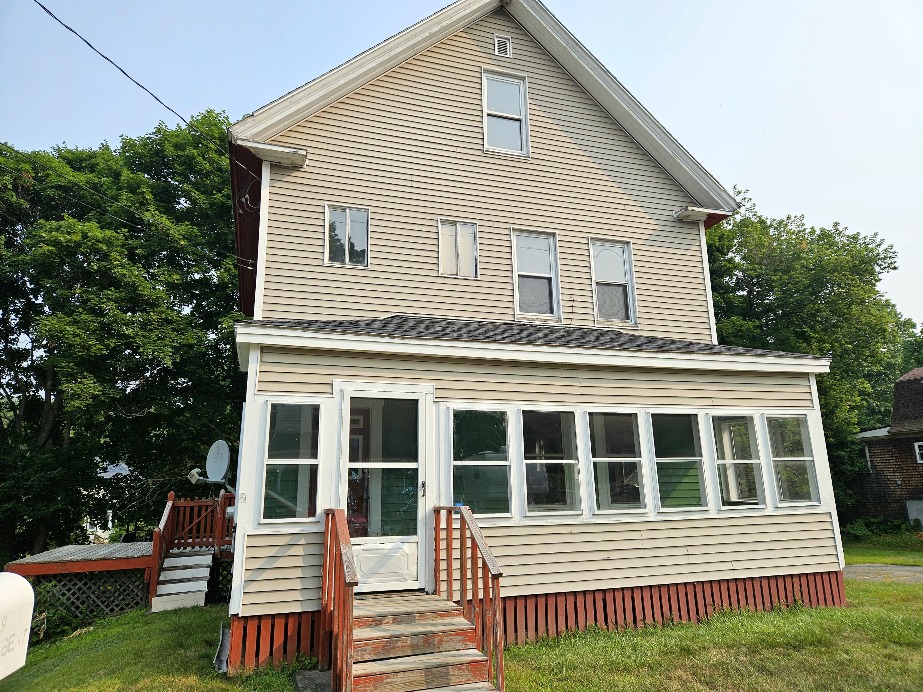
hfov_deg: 73.9
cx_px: 462
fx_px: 613
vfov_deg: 58.9
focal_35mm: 23
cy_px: 346
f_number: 1.8
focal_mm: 5.4
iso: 25
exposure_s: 1/2000
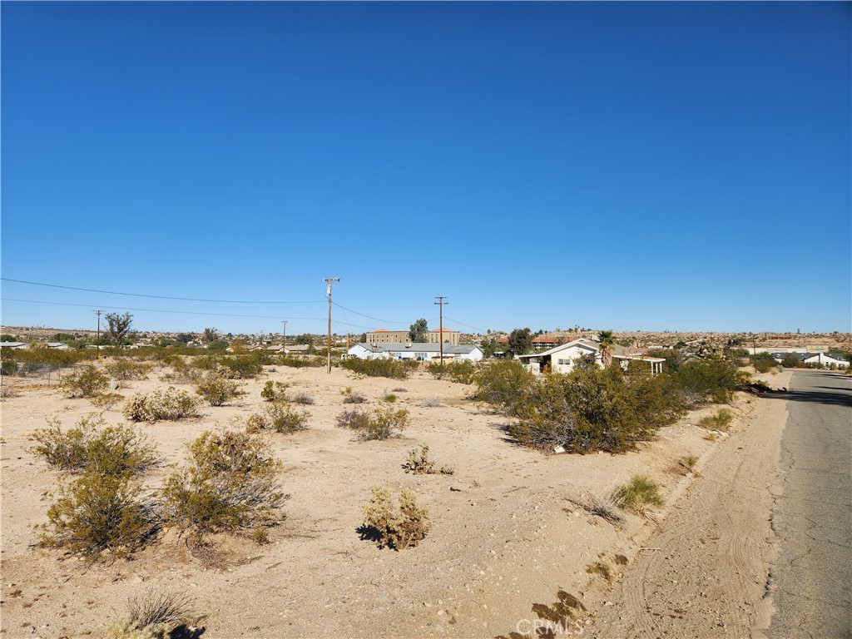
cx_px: 426
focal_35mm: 23
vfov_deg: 58.9
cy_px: 320
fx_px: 566
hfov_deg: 73.9
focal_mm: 5.4
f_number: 1.8
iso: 20
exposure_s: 1/2531
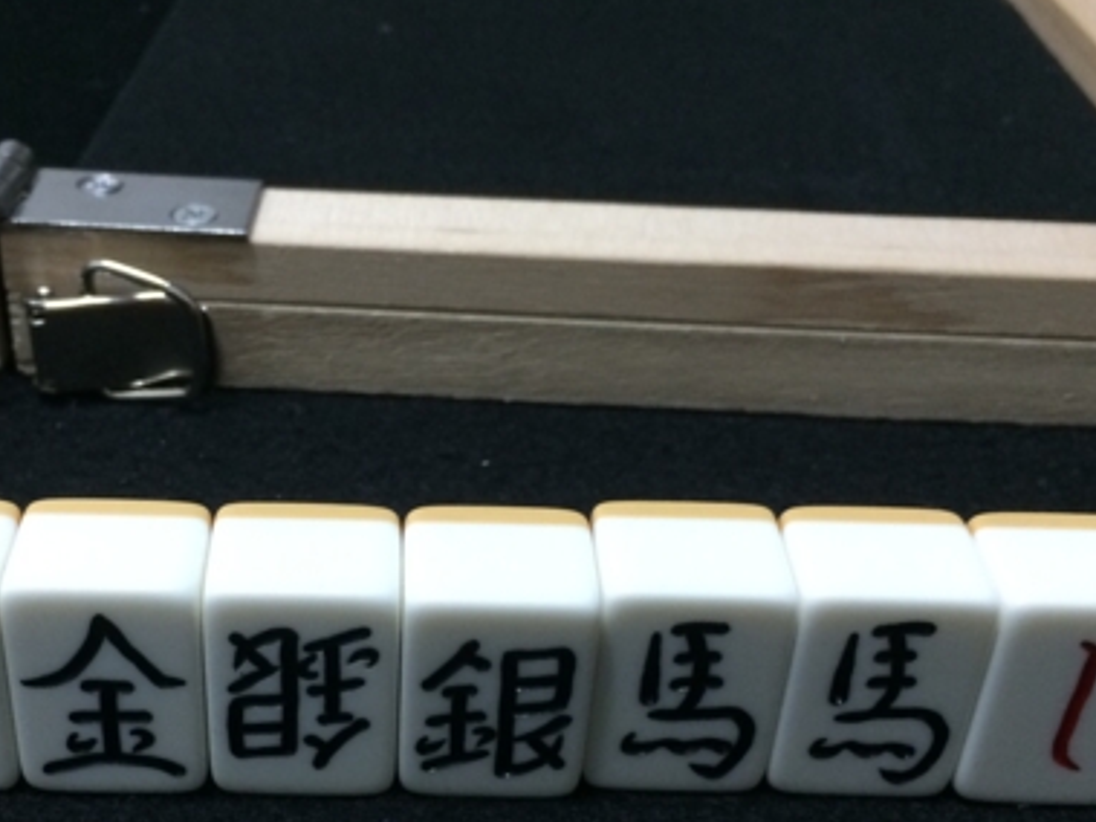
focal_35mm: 49
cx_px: 425
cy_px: 611
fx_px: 1551
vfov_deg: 29.2
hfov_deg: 38.7
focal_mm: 4.15
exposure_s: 1/24
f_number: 2.2
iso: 320
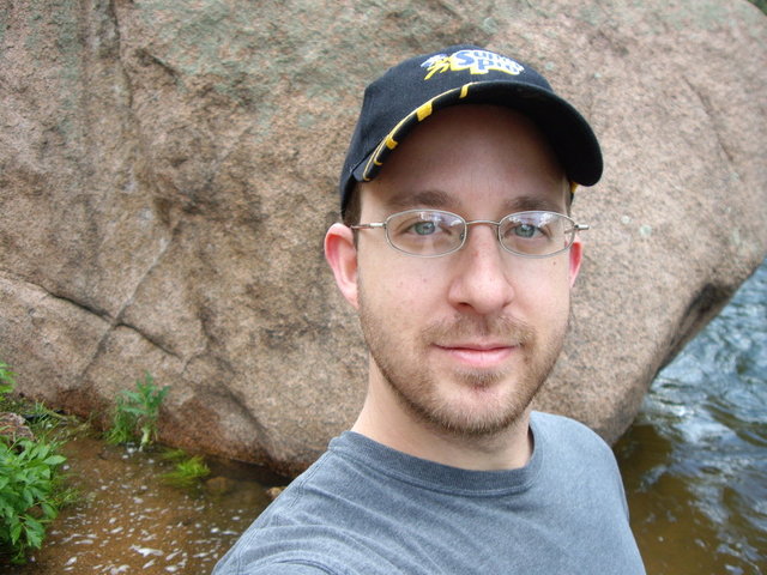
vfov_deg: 37.7
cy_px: 288
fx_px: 842
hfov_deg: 49.0
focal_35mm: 38
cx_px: 384
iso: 100
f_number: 2.7
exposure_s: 1/160
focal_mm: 6.2
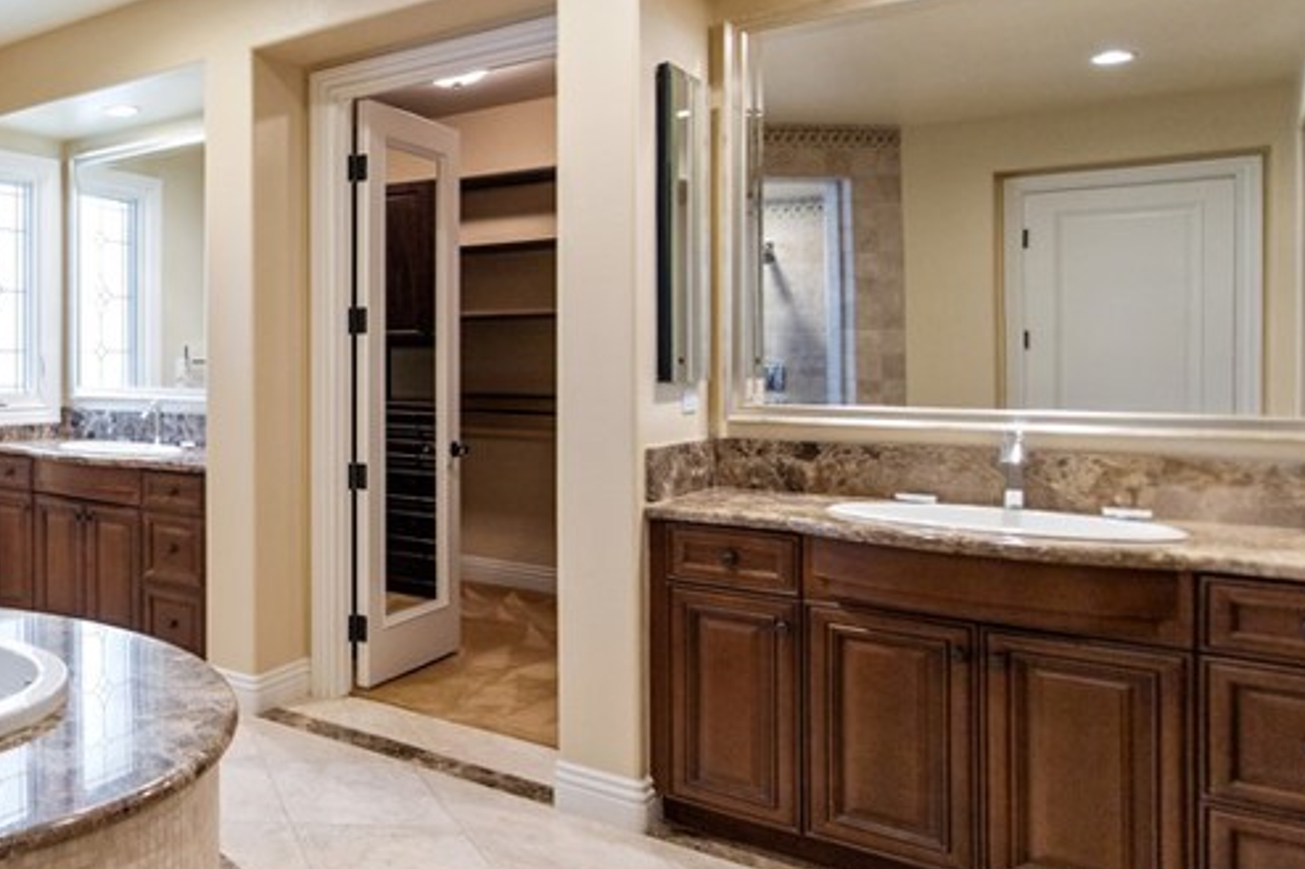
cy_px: 368
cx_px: 32
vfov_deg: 44.8
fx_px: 1051
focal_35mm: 29
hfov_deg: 52.2
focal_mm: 14
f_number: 2.8
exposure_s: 1/125
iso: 500
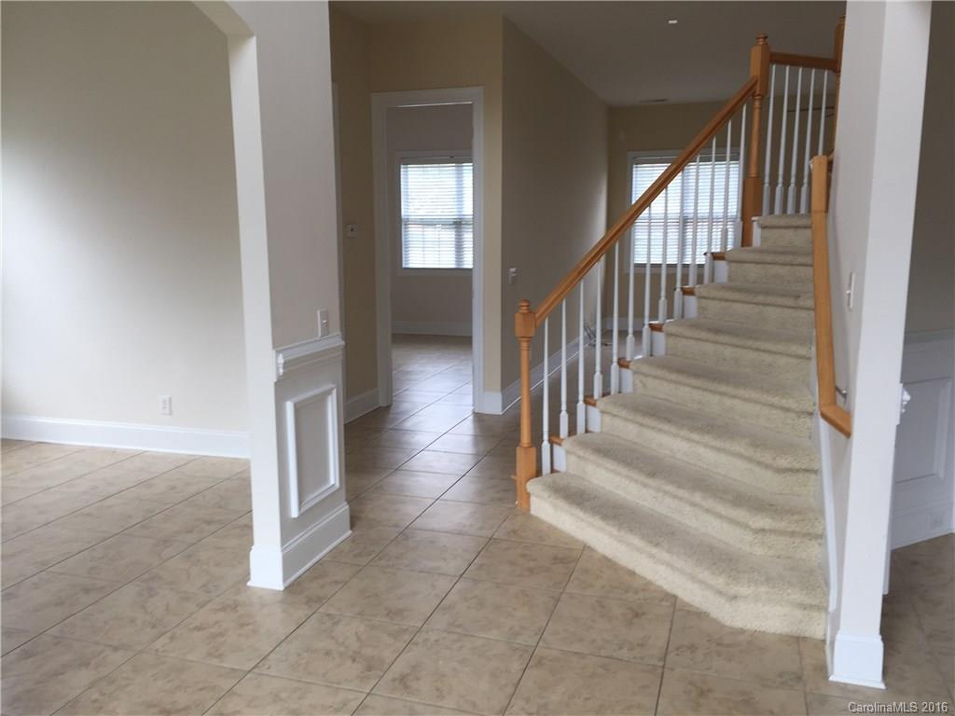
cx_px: 478
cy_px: 358
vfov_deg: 48.2
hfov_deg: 61.7
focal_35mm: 29
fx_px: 800
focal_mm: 4.15
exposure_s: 1/60
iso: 32
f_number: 2.2
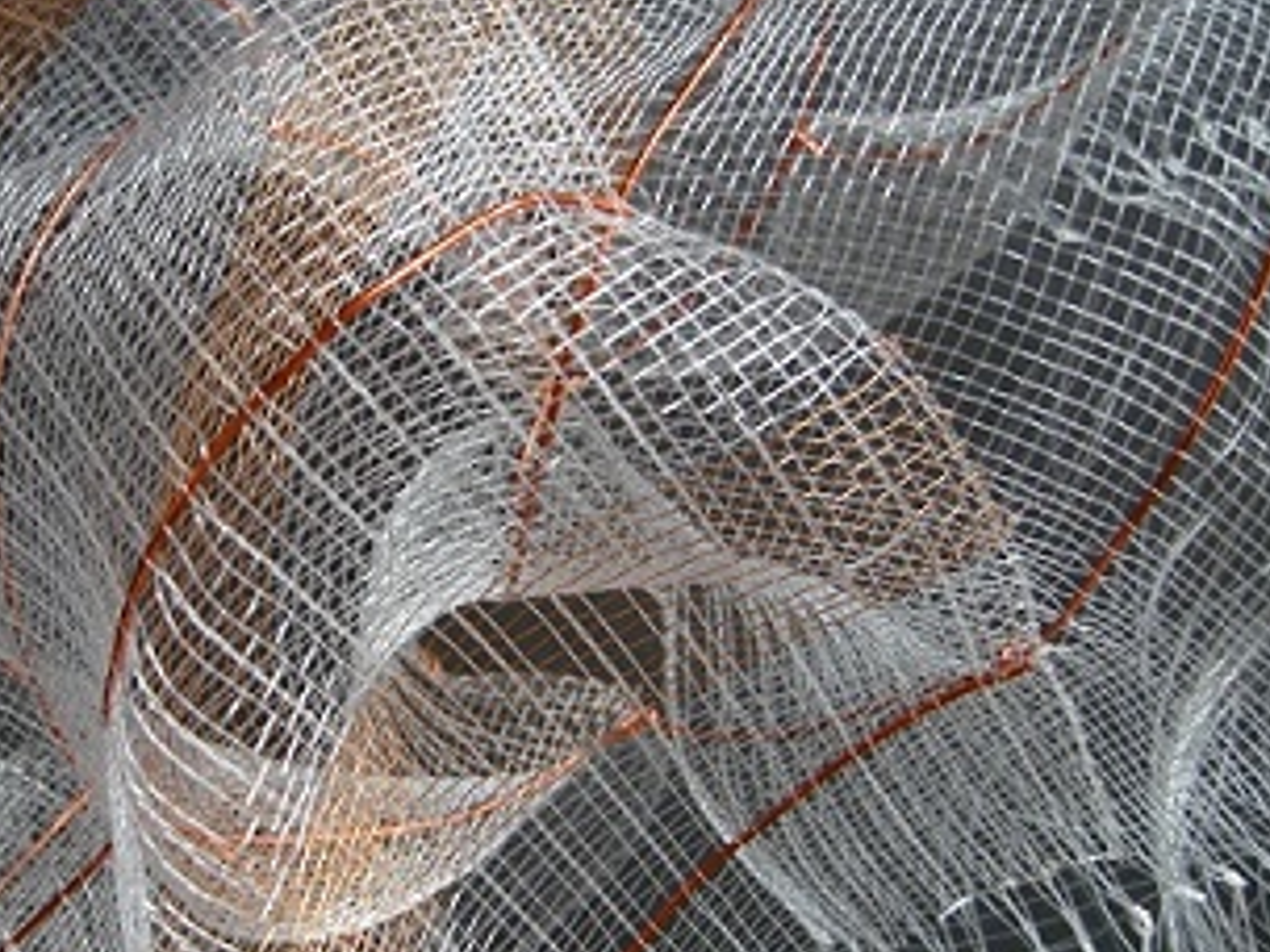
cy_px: 518
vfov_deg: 31.5
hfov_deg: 40.9
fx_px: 1688
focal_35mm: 46
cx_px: 472
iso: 227
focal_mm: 7.5
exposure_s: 1/58.5
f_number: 2.7
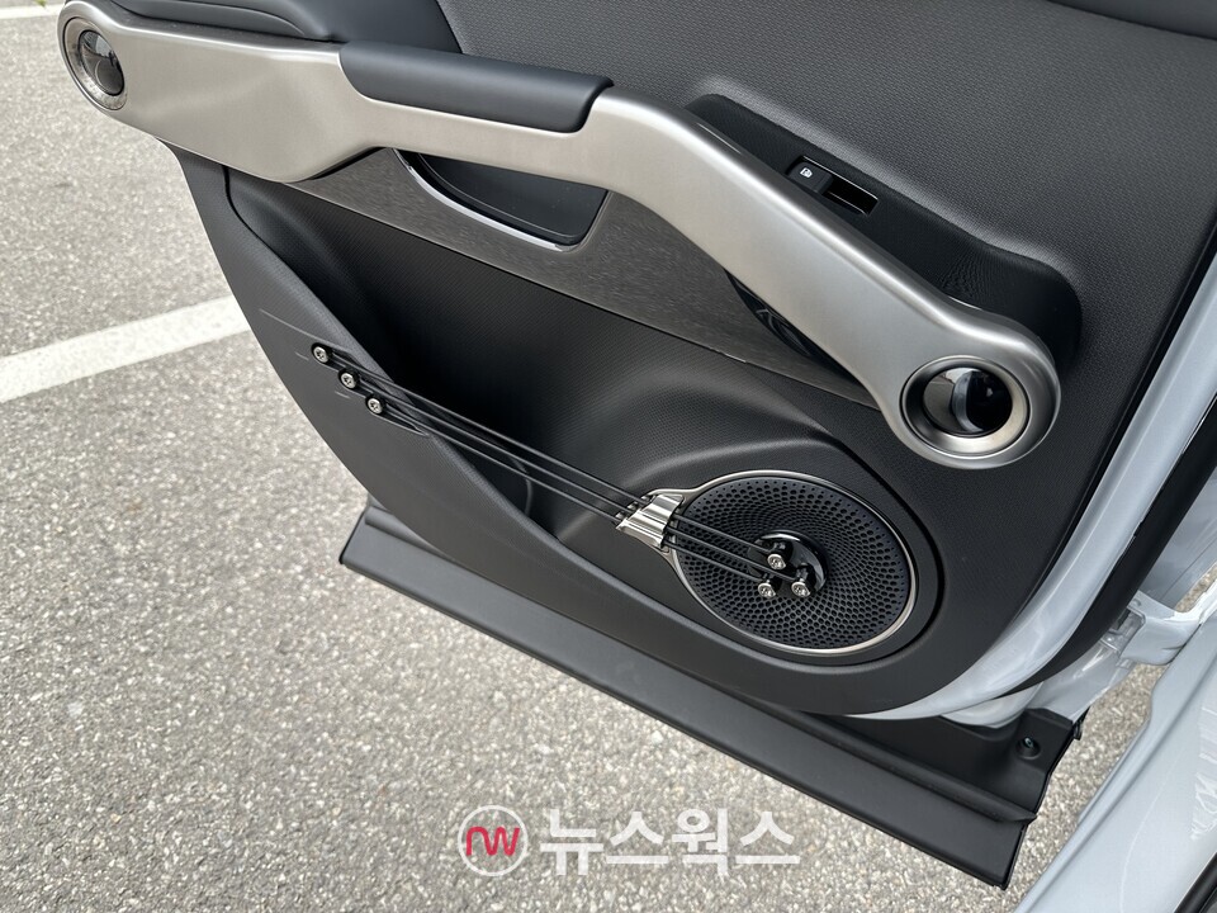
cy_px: 456
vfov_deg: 56.8
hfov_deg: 71.6
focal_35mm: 24
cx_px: 608
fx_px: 844
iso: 80
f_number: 1.78
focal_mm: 6.86
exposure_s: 1/489
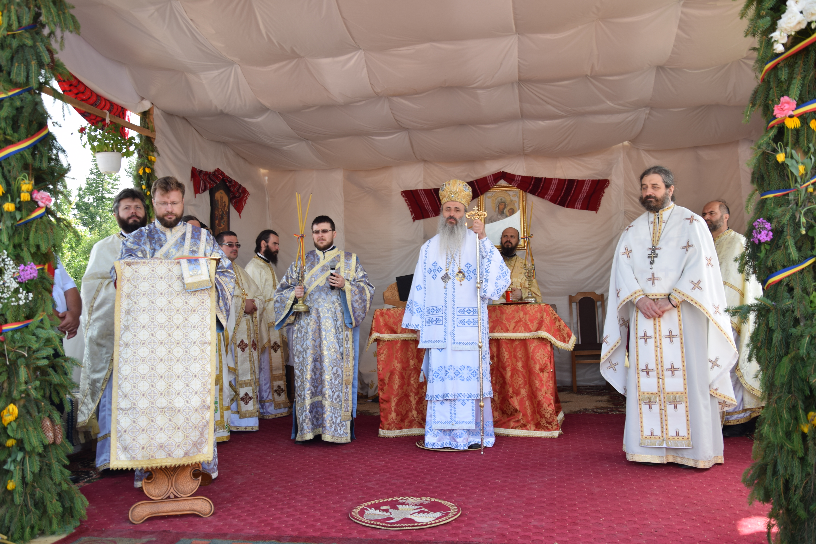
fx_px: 748
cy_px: 272
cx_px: 408
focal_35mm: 33
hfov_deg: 57.2
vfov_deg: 40.0
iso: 100
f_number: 3.8
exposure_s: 1/125
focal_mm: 22
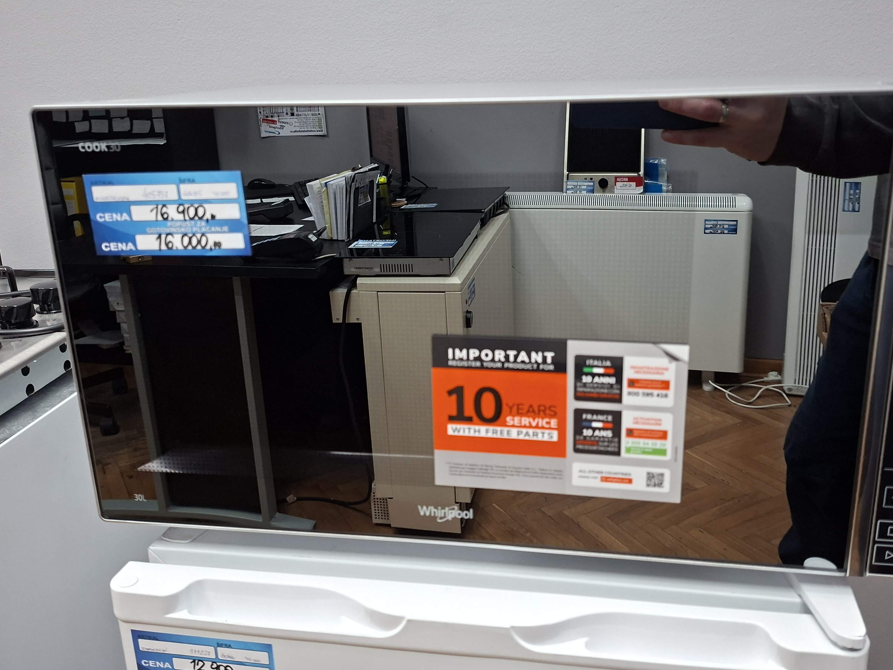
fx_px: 722
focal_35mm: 28
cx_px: 473
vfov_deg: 49.5
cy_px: 276
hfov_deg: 63.4
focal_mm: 5.54
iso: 250
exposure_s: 1/50
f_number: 1.8
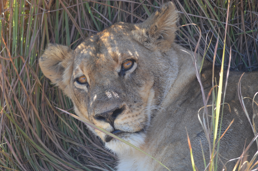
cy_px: 86
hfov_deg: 4.9
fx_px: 3004
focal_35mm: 420
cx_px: 129
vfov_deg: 3.3
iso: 400
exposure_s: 1/320
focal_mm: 280
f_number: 5.6
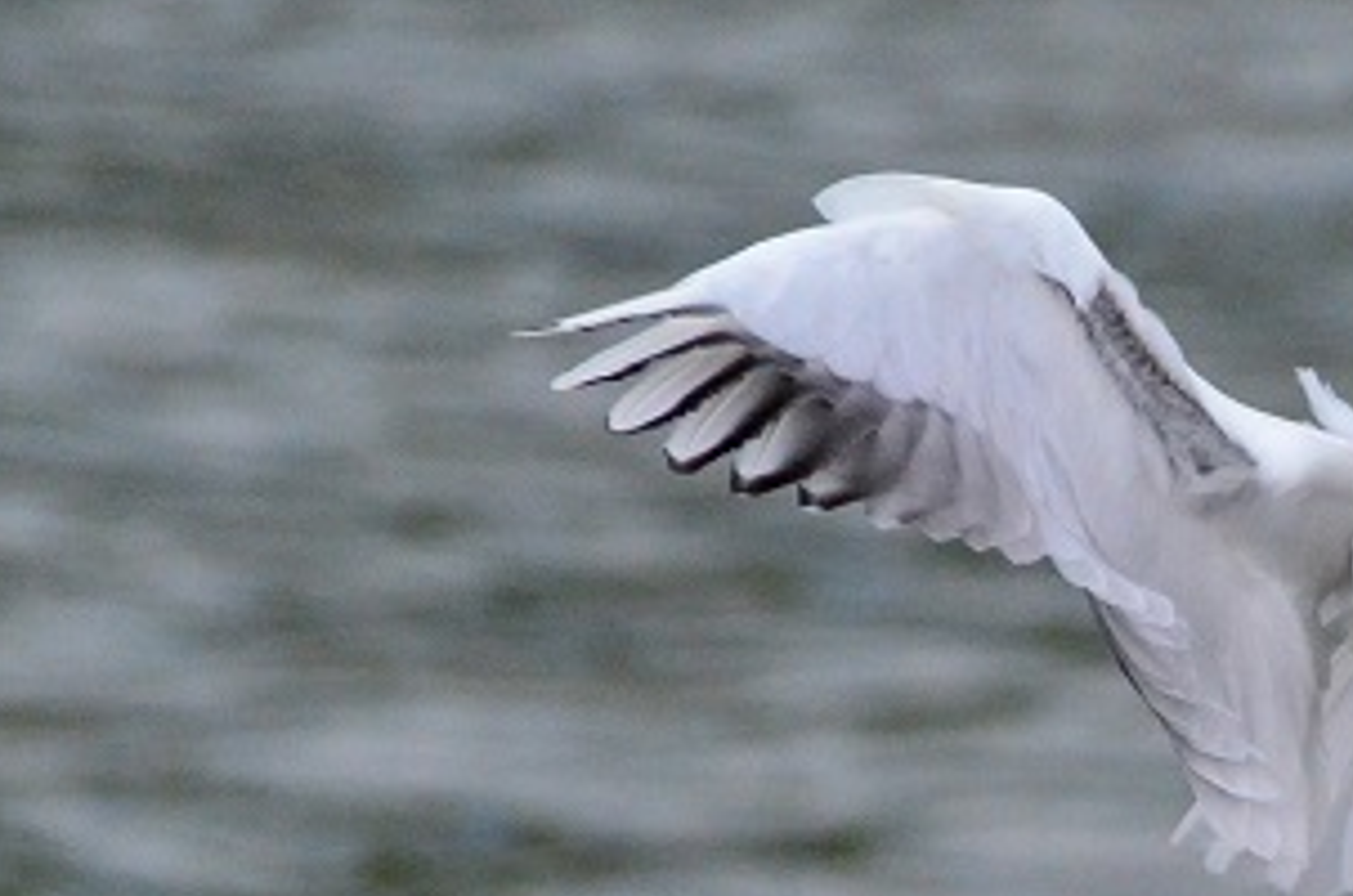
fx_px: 23277
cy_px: 777
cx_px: 2081
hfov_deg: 3.3
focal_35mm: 621
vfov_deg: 2.2
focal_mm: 125
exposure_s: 1/6400
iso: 3200
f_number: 4.8
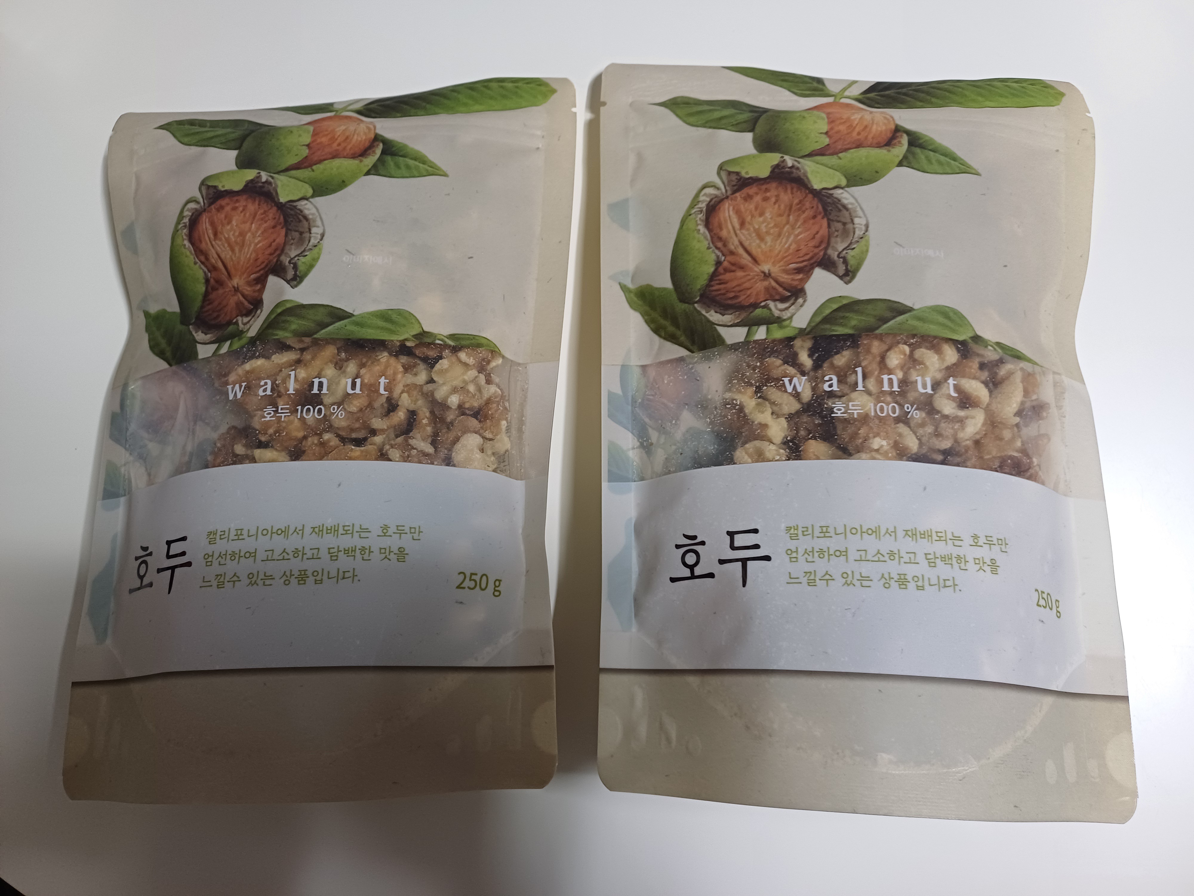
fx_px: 862
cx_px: 597
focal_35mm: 25
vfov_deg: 54.9
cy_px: 448
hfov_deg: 69.4
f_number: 1.8
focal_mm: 4.65
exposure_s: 1/60.2
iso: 200
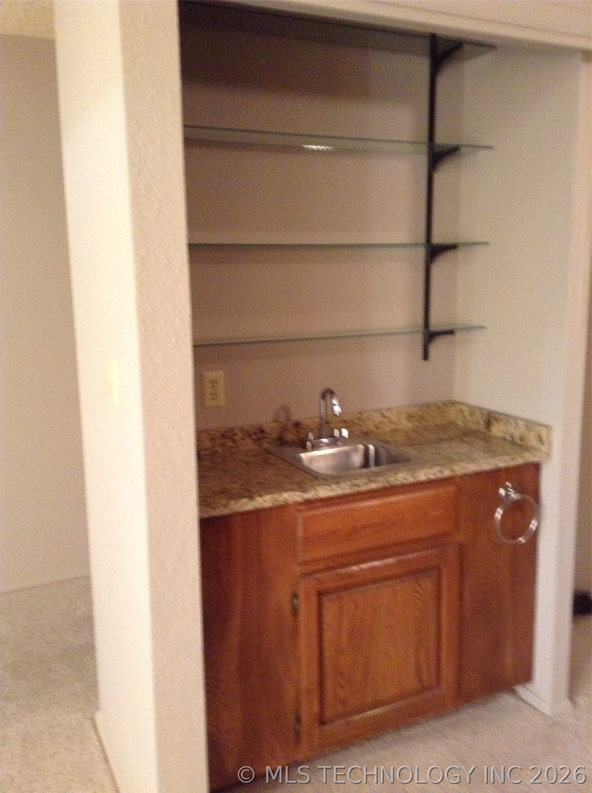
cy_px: 396
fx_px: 755
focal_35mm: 33
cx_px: 296
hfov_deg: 42.8
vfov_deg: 55.4
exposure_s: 1/15
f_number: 2.4
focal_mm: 3.3
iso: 320
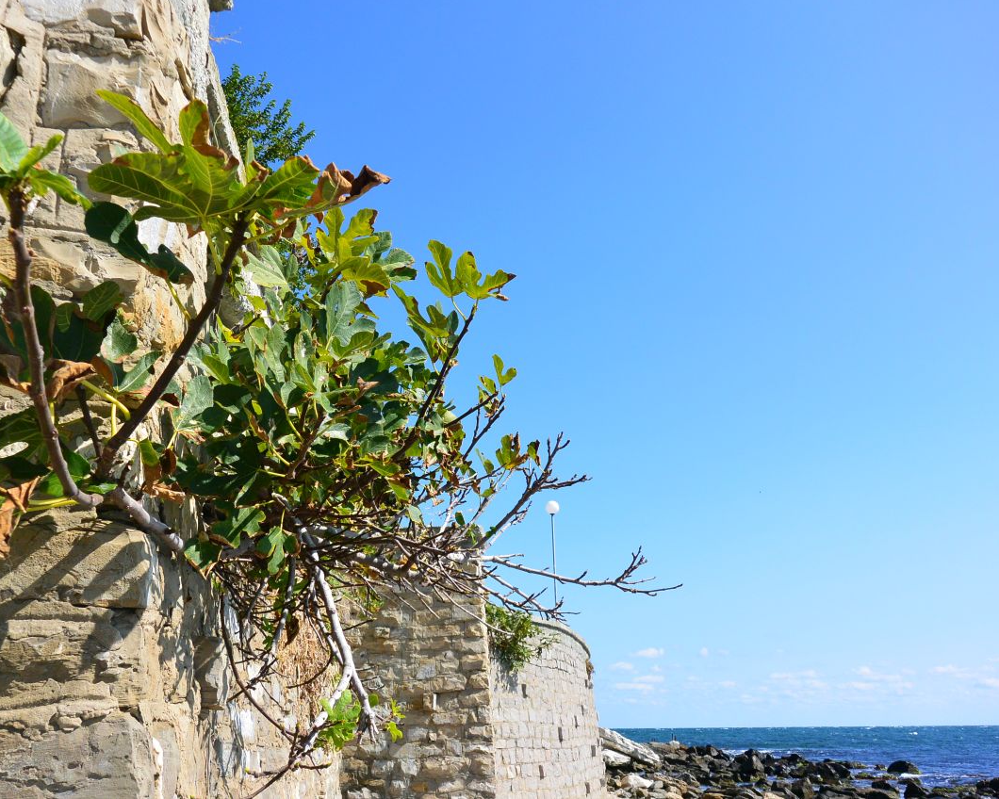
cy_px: 398
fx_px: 1005
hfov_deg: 52.6
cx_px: 420
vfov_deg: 43.4
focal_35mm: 34
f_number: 5
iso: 160
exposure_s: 1/800
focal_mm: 11.4
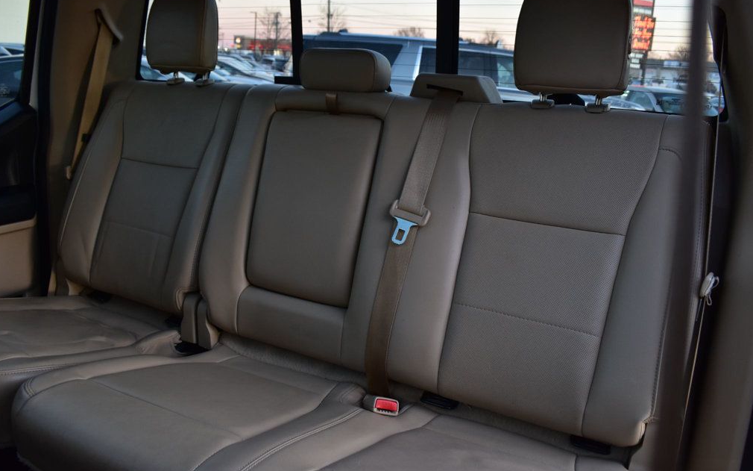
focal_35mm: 31
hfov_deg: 61.2
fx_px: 636
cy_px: 219
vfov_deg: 40.6
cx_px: 373
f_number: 6.3
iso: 640
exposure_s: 1/15
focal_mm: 20
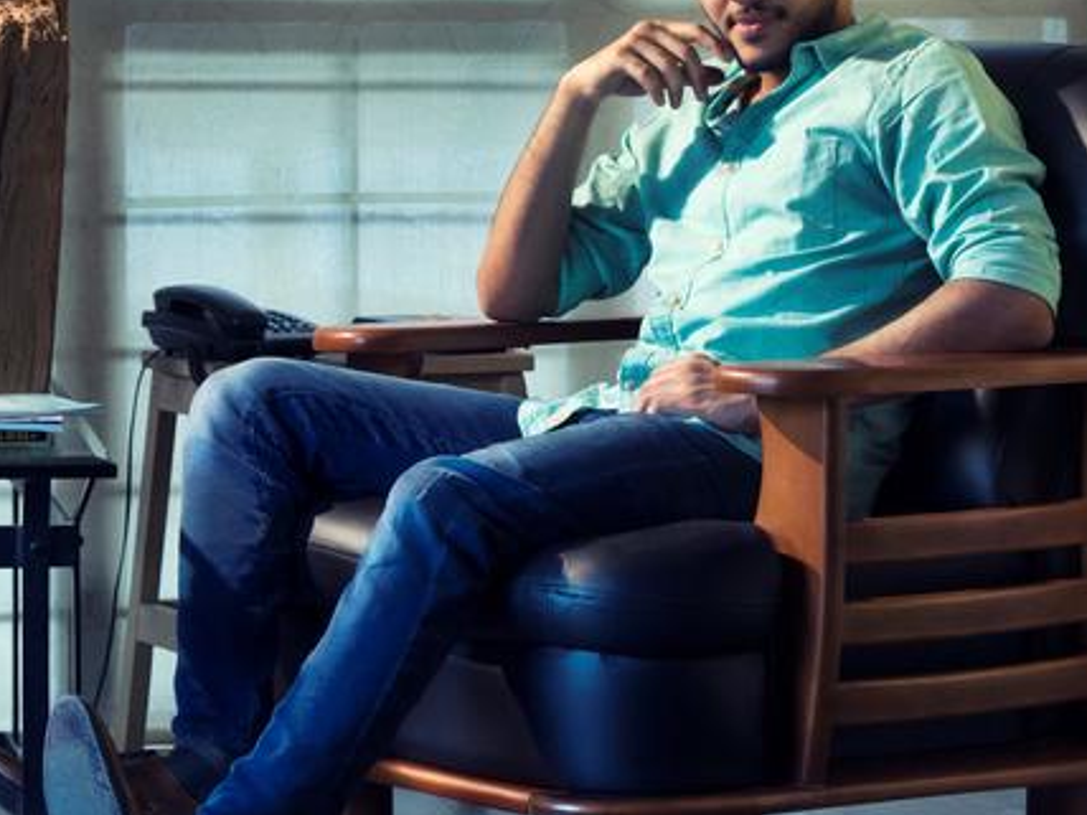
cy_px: 147
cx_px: 518
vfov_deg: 8.1
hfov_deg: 10.8
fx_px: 5747
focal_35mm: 183
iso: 800
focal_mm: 71
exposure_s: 1/160
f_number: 4.5
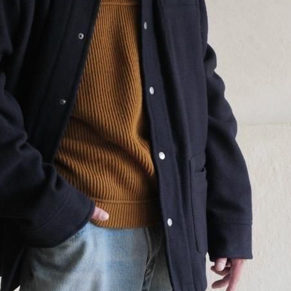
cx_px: 93
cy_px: 122
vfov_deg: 9.8
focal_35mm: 179
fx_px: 1702
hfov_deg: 9.8
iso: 2000
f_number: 4
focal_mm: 54
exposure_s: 1/125
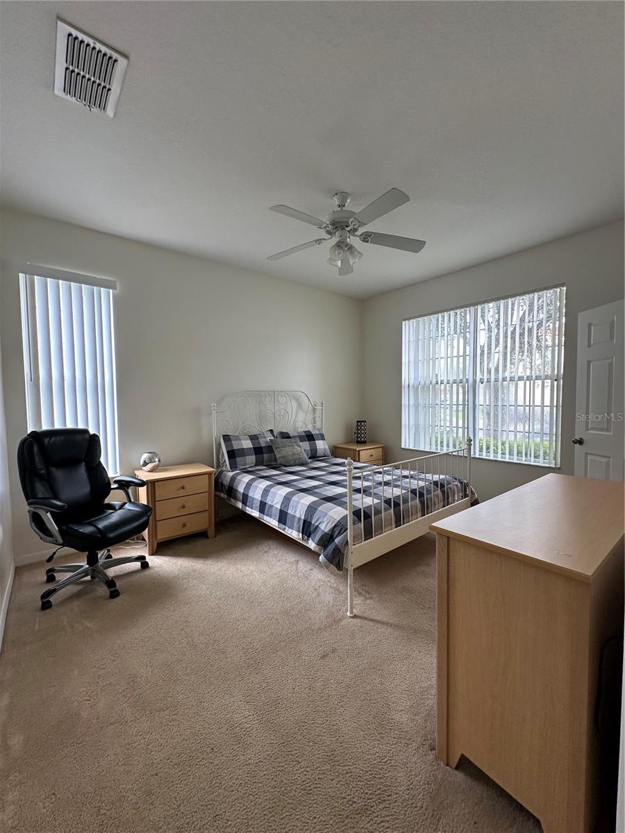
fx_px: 337
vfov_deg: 102.1
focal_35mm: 14
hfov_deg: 85.7
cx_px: 312
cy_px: 416
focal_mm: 2.22
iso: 160
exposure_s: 1/120
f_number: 2.2
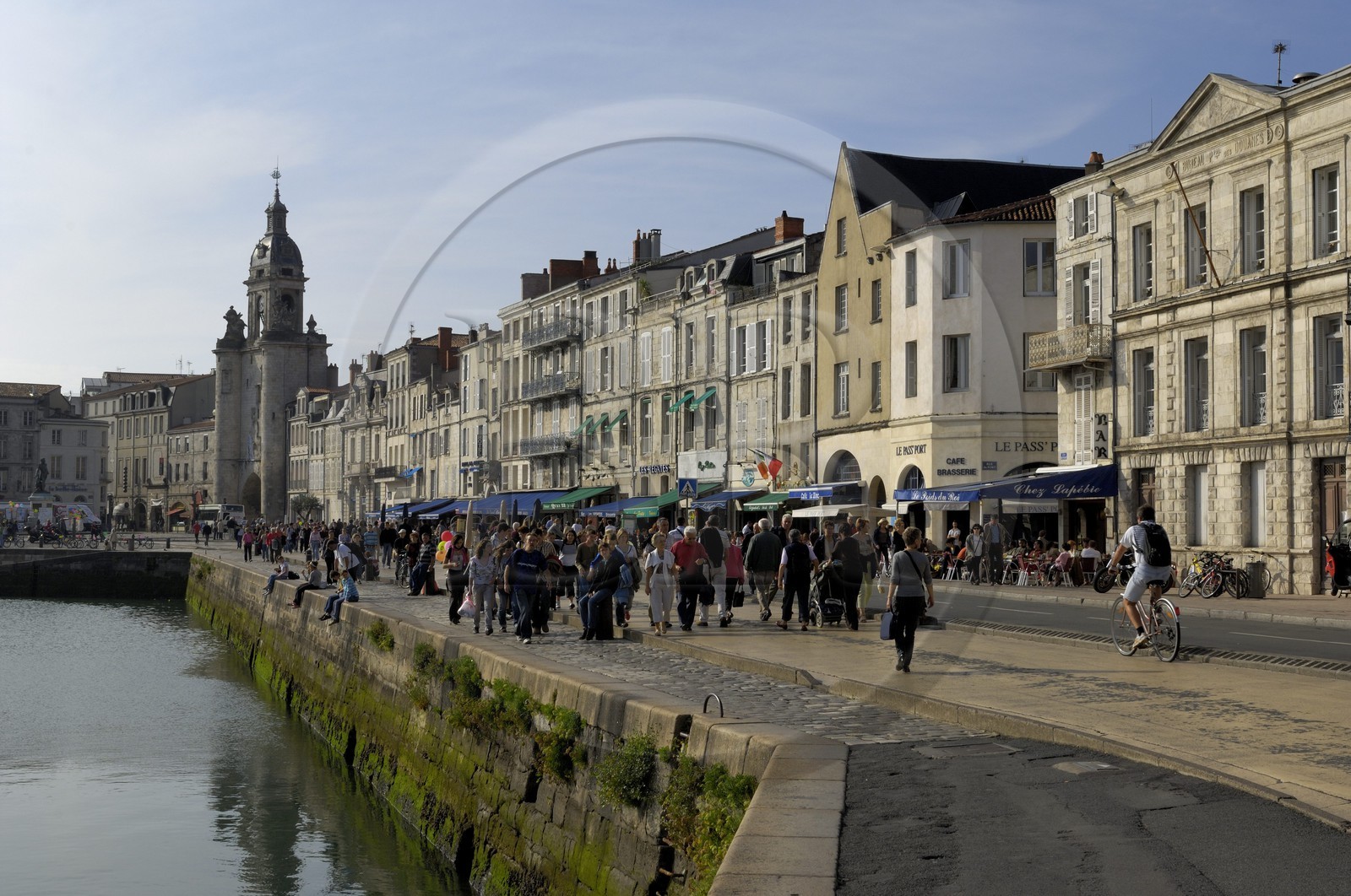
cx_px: 676
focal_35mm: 51
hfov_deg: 38.9
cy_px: 448
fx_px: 1911
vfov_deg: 26.4
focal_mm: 34
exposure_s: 1/160
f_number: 13
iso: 100
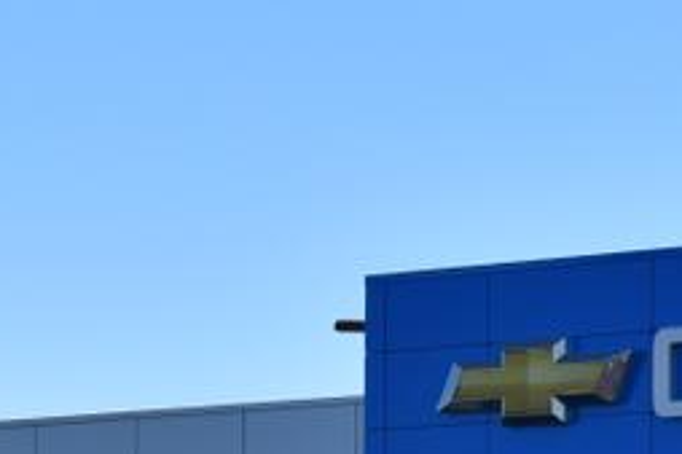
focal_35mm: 242
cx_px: 526
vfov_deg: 5.6
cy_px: 571
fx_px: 4581
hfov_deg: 8.5
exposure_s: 1/400
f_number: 10
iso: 200
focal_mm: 40
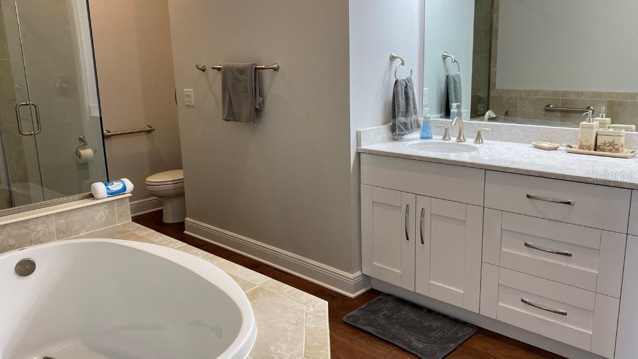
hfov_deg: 66.1
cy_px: 175
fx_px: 491
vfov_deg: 40.2
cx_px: 320
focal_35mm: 29
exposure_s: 1/120
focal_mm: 4.25
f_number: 1.8
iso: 100
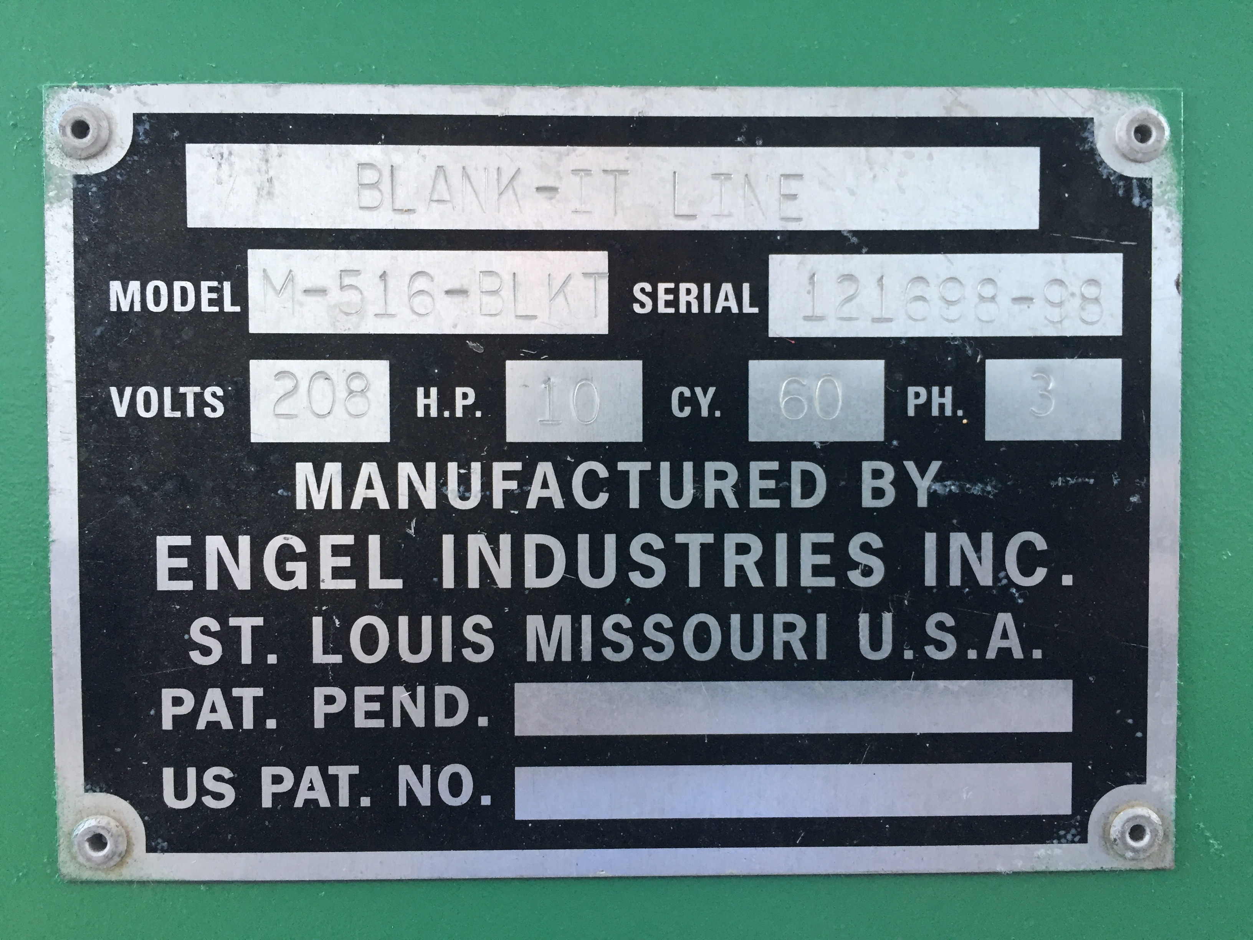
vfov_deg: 48.2
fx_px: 1050
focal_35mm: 29
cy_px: 470
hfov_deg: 61.7
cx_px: 626
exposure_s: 1/30
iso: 50
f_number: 2.2
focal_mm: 4.15
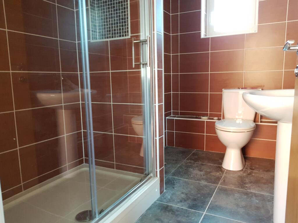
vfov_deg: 53.1
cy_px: 112
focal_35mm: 26
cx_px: 149
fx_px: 224
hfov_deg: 67.3
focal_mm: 4.2
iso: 200
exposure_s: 1/14
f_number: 1.7
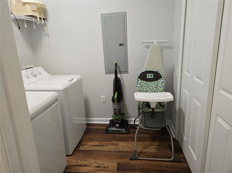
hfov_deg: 74.0
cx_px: 116
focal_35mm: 23
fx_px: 154
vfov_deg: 58.8
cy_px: 86
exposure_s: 1/120
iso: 250
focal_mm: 5.4
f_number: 1.8
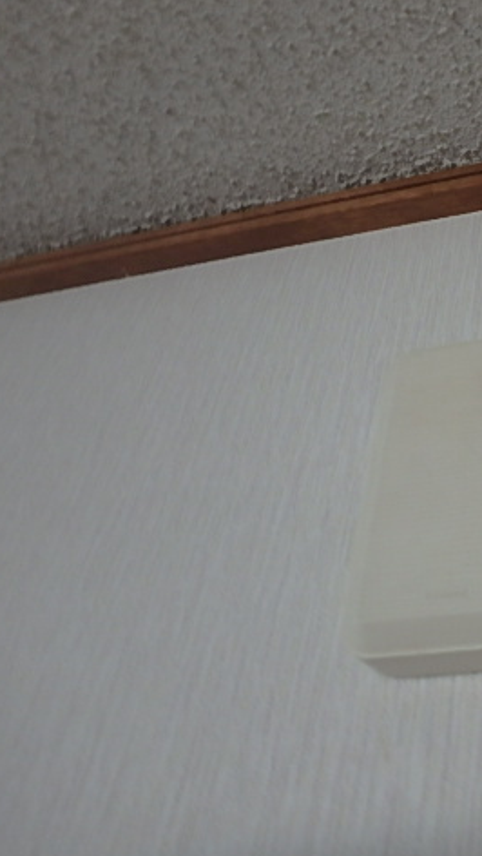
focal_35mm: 31
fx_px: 703
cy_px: 433
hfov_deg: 32.3
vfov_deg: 62.6
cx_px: 556
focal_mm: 3.7
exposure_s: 1/50
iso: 200
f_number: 3.5
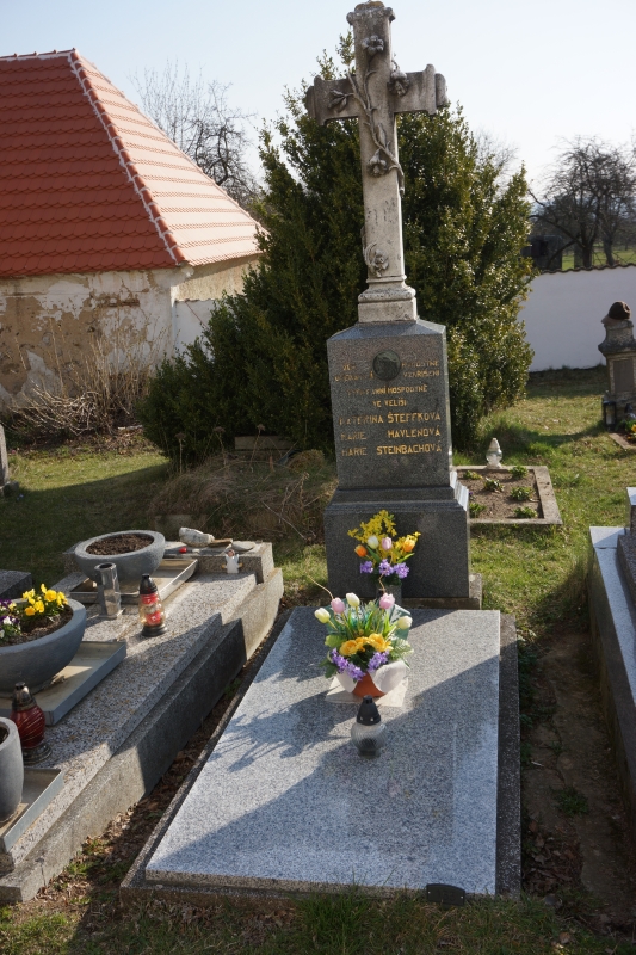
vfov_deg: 51.9
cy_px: 478
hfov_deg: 35.9
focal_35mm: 37
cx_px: 318
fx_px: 981
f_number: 8
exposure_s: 1/200
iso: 100
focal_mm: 25
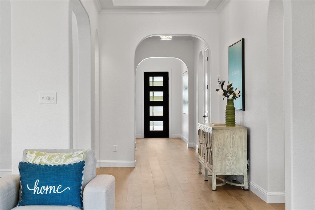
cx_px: 158
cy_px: 105
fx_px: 455
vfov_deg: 26.0
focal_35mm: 52
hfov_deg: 38.2
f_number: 8
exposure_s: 1/15
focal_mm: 35
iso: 2000
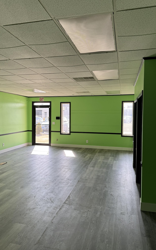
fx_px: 197
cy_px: 122
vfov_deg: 64.6
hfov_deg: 43.0
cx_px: 67
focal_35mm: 29
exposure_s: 1/121
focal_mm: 6.76
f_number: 1.78
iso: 100
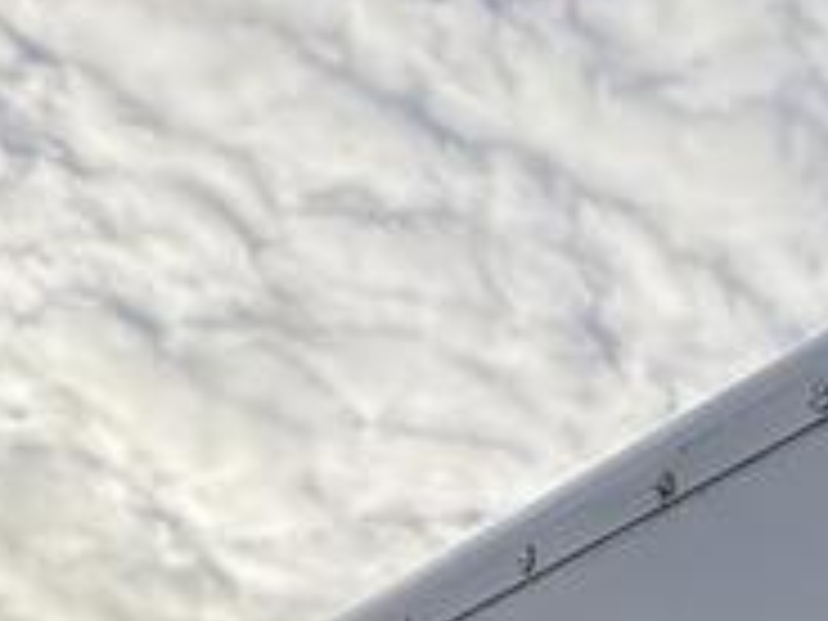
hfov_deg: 22.8
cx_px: 1269
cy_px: 1458
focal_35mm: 68
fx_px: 1627
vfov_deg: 14.6
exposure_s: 1/756
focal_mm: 2.22
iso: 40
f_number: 2.2
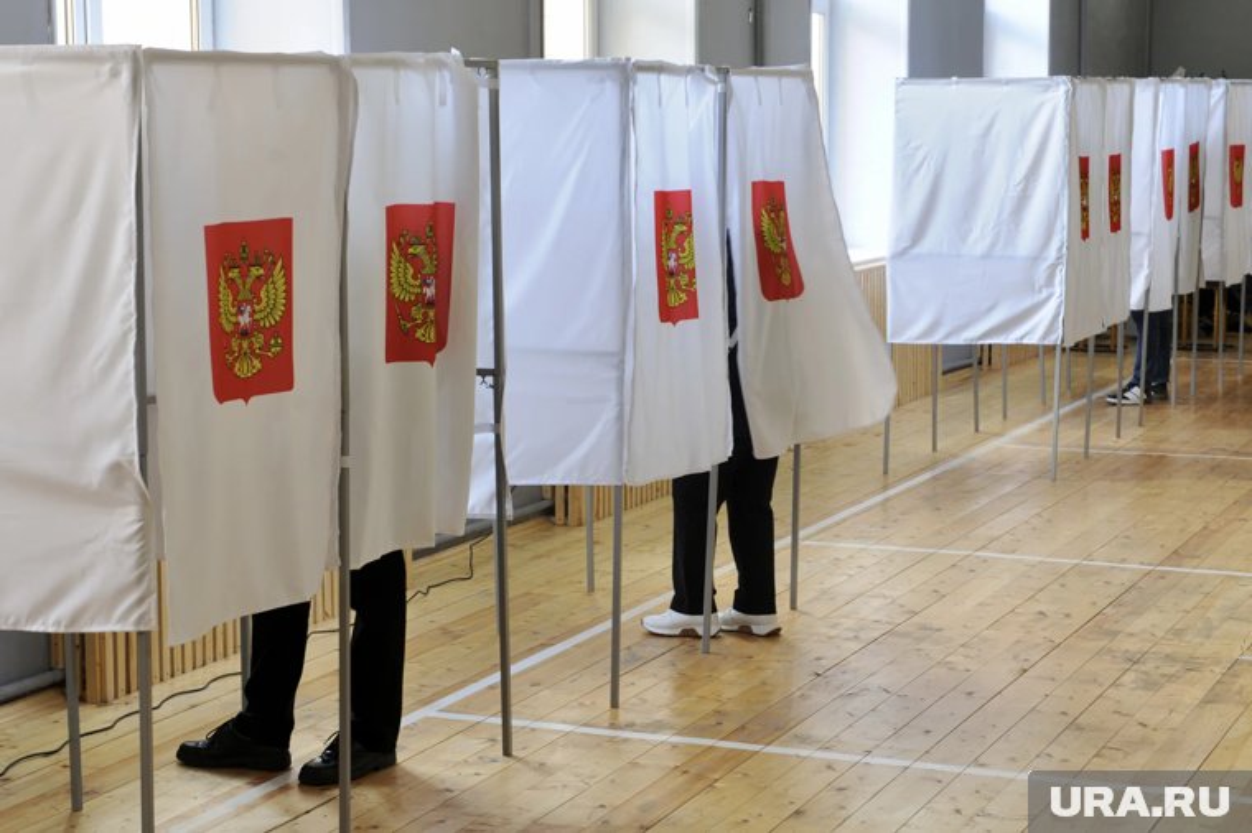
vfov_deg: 19.4
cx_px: 626
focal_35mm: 70
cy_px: 416
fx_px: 2433
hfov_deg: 28.9
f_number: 5.6
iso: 1100
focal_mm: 70
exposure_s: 1/100
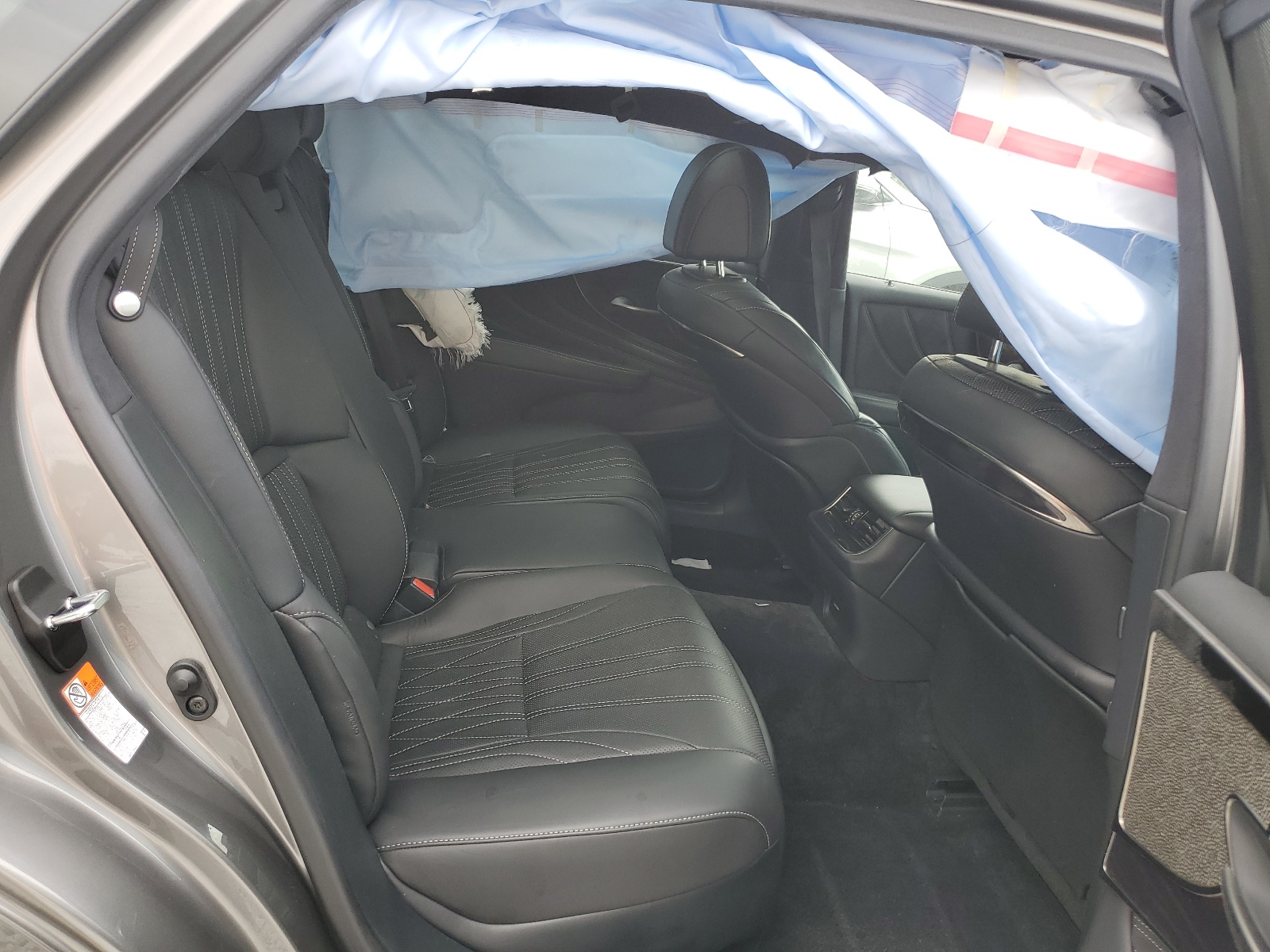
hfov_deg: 67.3
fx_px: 954
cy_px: 476
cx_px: 635
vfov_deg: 53.1
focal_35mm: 26
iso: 50
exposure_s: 1/294
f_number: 1.5
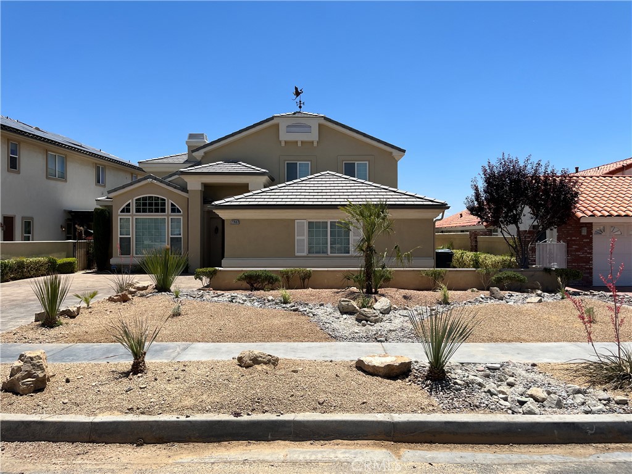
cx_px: 316
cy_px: 237
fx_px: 475
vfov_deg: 53.1
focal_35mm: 26
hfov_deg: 67.3
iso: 50
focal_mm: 5.1
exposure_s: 1/5319
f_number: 1.6
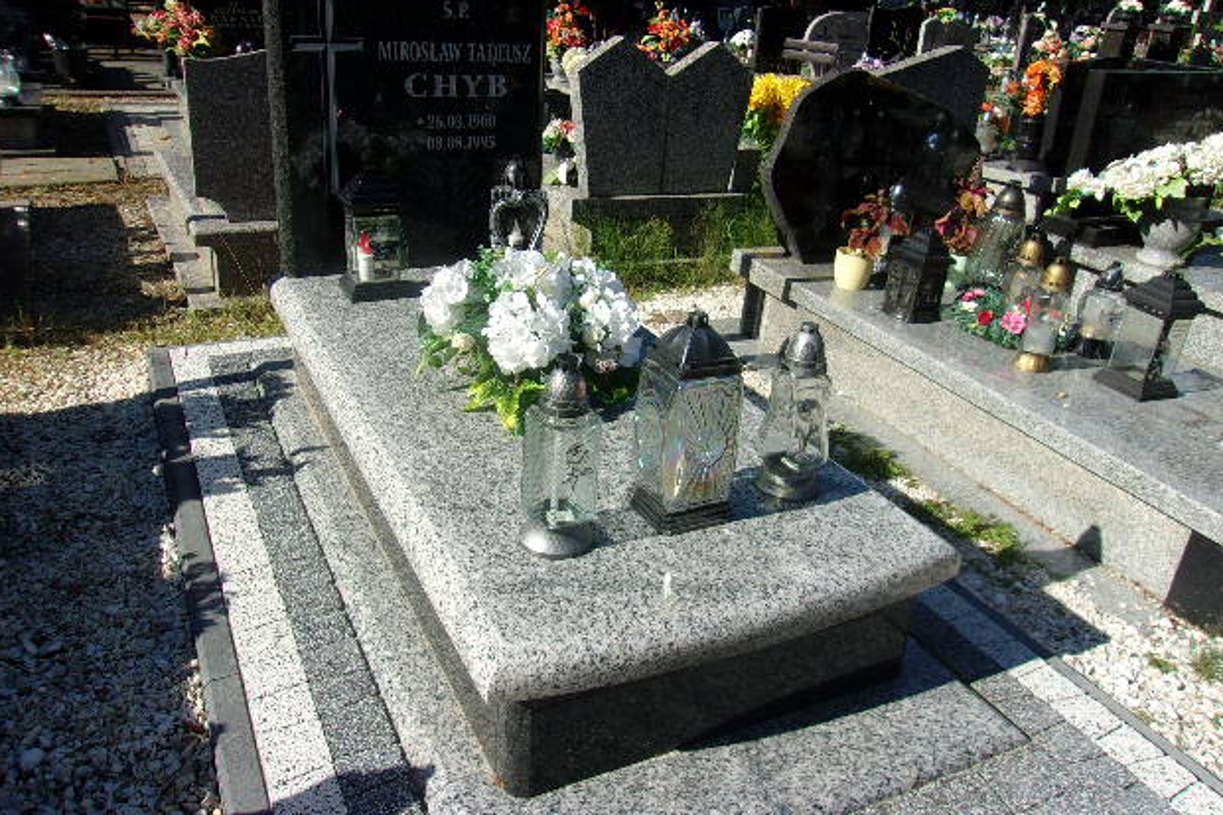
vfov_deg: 44.8
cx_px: 623
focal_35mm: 29
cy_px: 357
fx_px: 985
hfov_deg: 63.7
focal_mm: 4.9
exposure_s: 1/100
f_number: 10.4
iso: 80
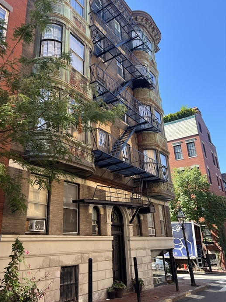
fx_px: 253
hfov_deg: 48.1
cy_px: 139
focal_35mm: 29
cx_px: 101
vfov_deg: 61.6
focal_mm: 5.7
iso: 50
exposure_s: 1/478
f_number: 1.5
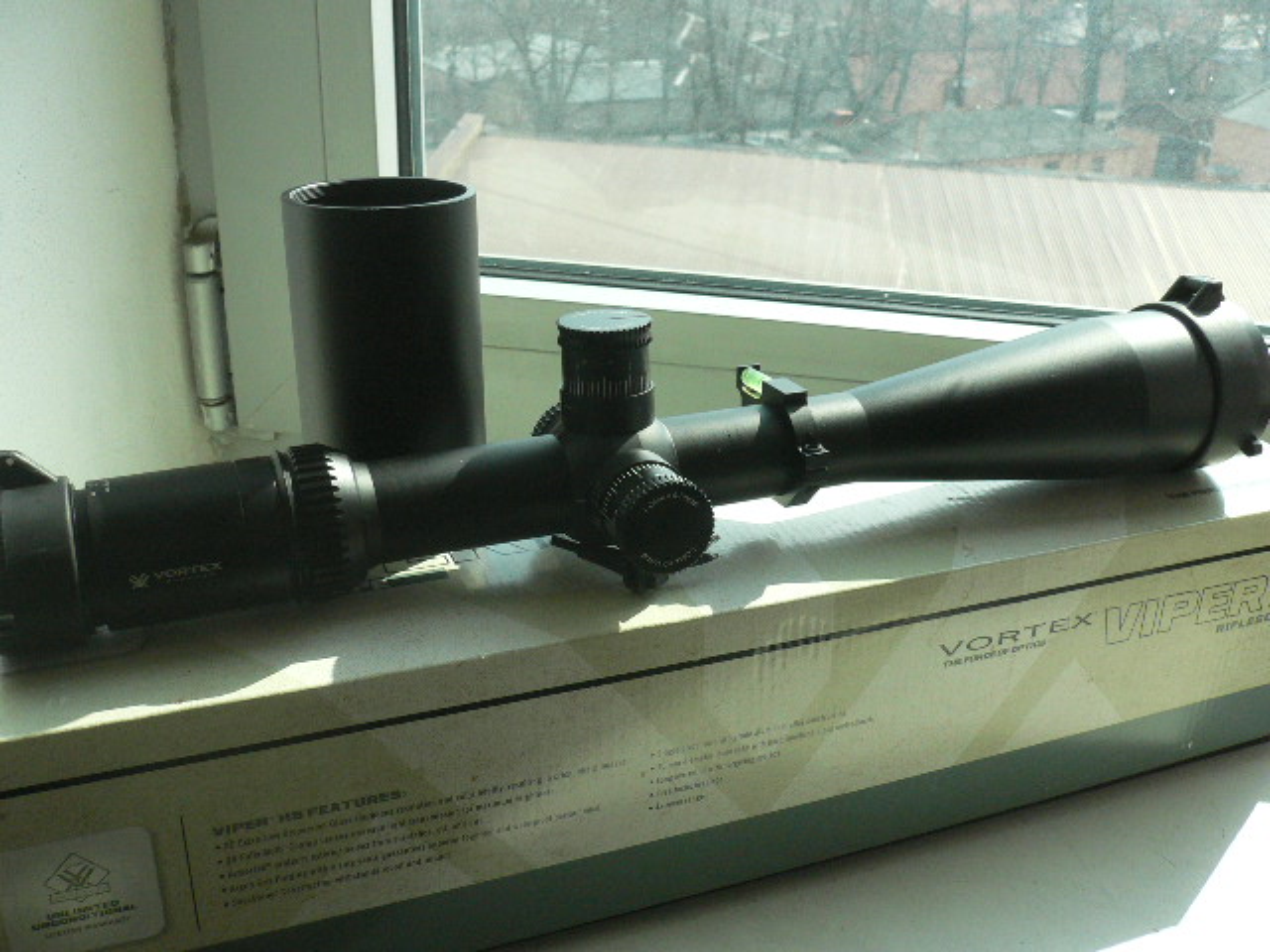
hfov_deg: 52.6
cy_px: 476
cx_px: 635
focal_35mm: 35
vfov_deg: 40.7
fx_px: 1284
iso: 200
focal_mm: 5.8
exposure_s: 1/250
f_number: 5.6
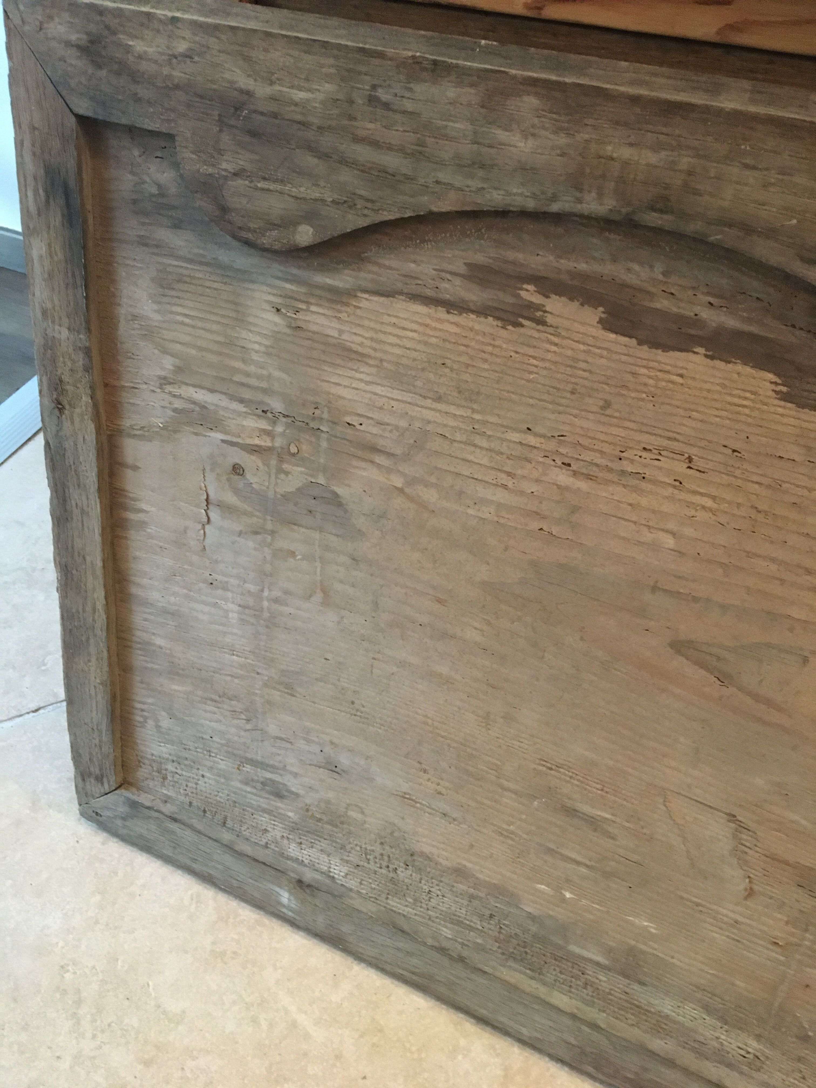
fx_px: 911
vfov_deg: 61.7
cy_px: 544
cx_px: 408
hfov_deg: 48.2
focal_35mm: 29
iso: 250
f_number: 2.2
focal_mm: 4.15
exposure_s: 1/17
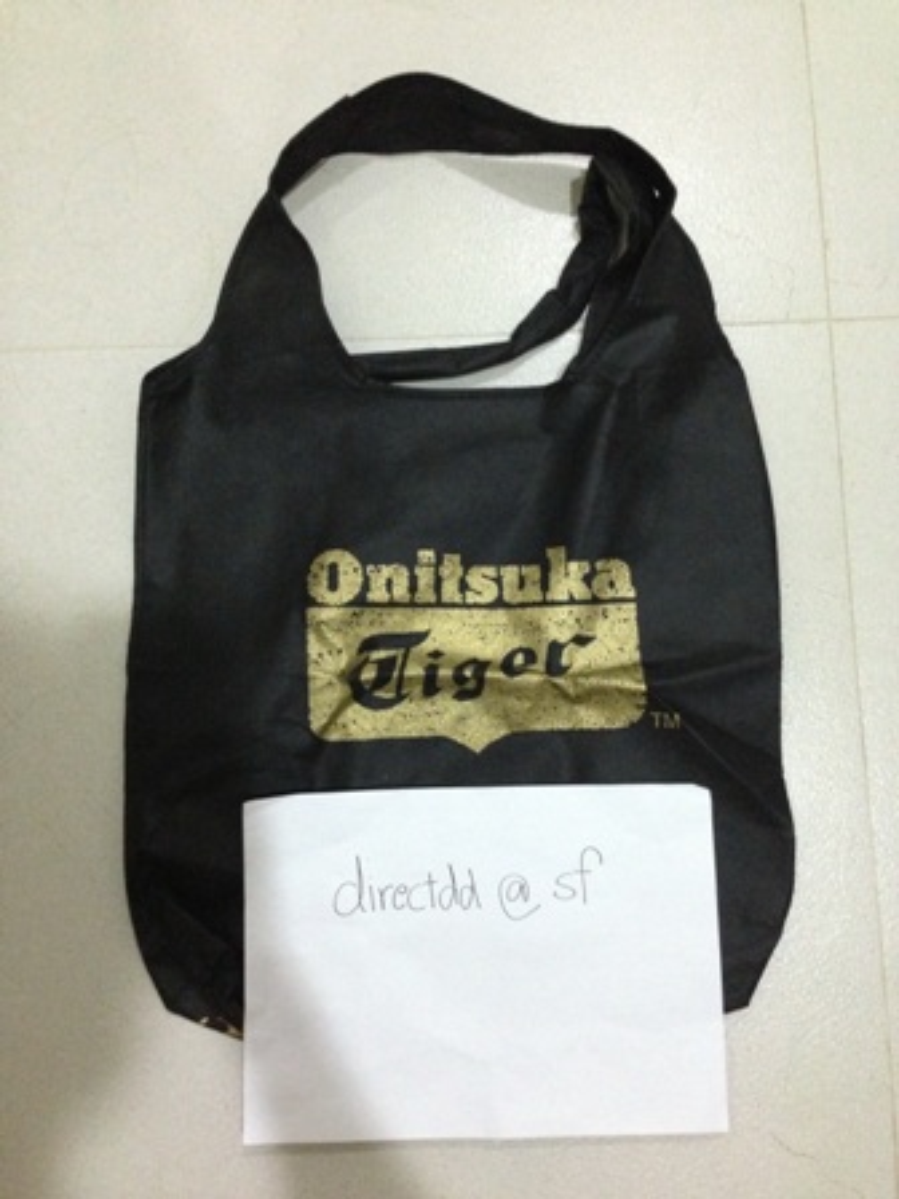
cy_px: 600
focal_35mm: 33
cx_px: 450
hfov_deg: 42.9
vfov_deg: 55.4
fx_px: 1143
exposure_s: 1/15
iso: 640
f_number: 2.4
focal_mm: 4.13
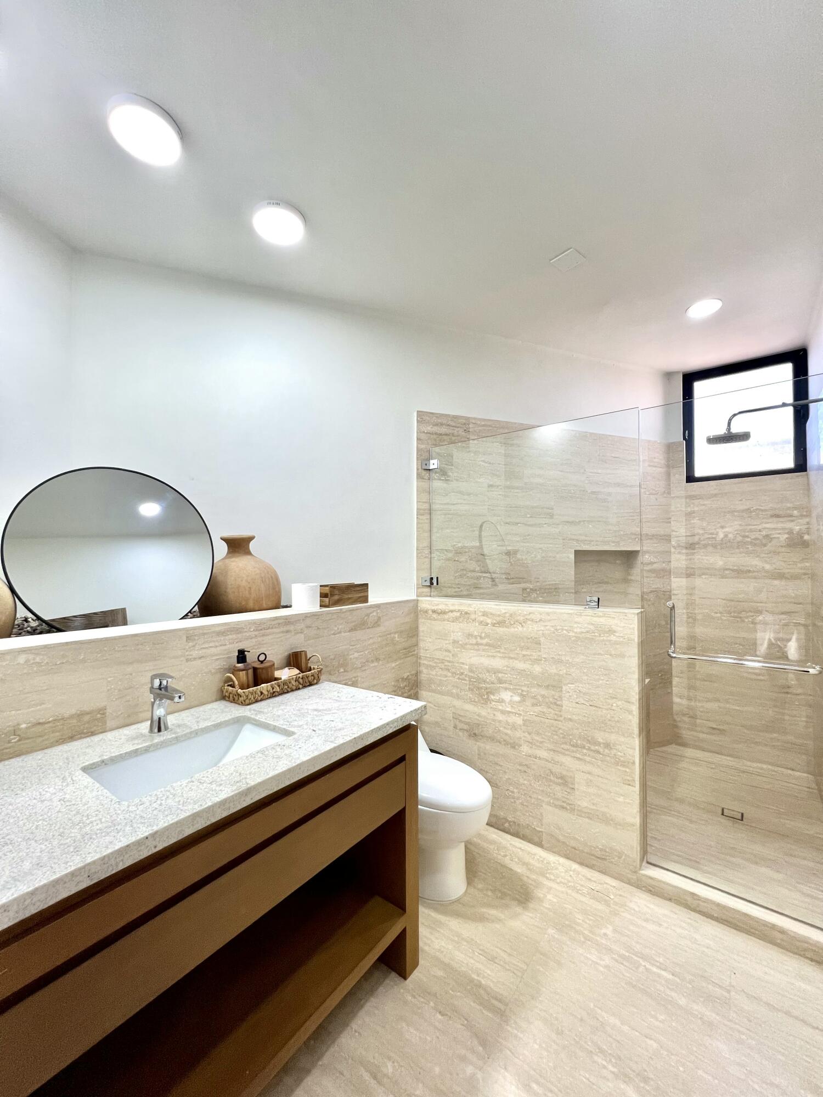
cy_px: 548
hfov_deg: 89.9
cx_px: 412
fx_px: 412
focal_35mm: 13
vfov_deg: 106.2
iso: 200
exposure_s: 1/120
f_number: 1.8
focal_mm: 1.57
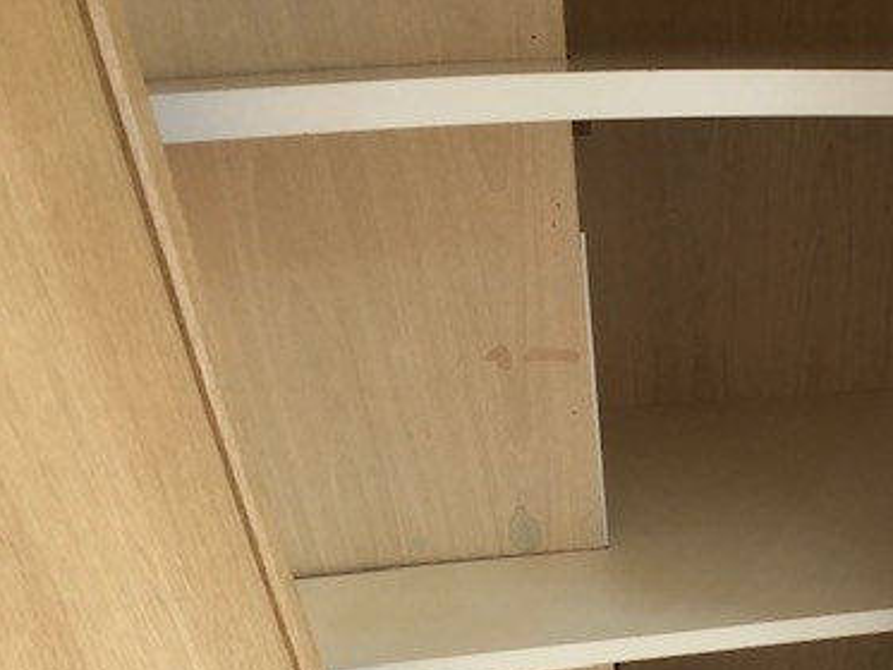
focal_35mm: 48
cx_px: 701
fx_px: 1239
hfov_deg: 38.3
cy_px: 570
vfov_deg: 29.3
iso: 40
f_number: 1.8
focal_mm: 4
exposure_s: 1/24
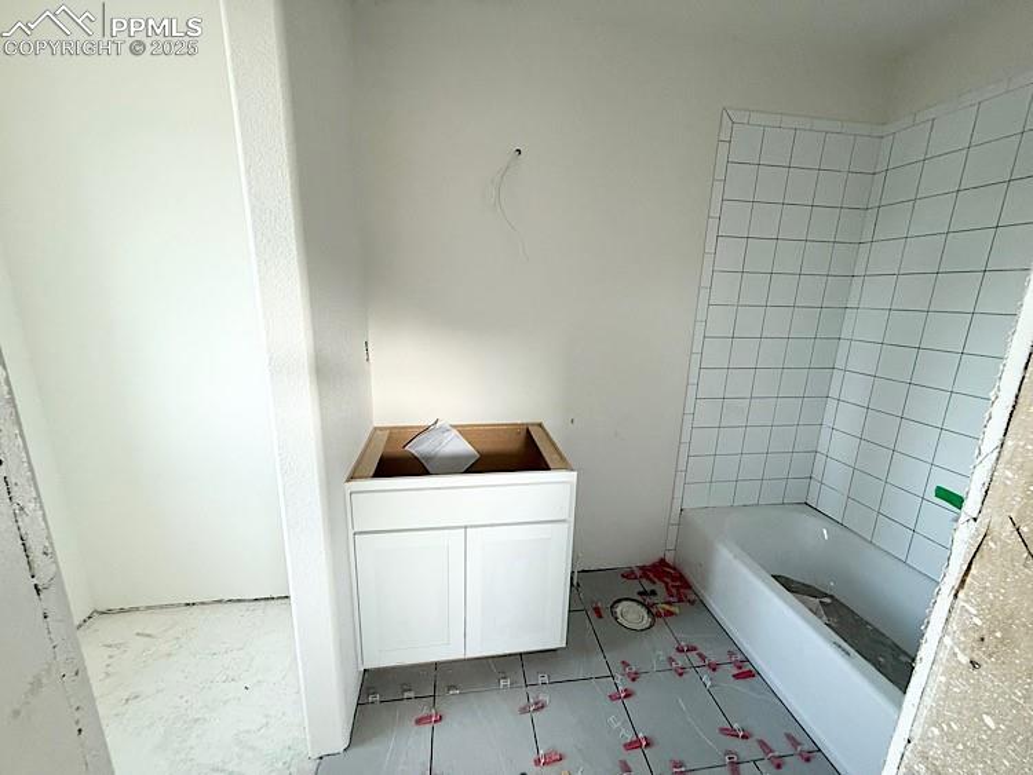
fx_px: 418
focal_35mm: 14
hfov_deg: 102.0
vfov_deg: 85.7
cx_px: 516
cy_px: 388
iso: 320
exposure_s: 1/68
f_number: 2.2
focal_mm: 2.22
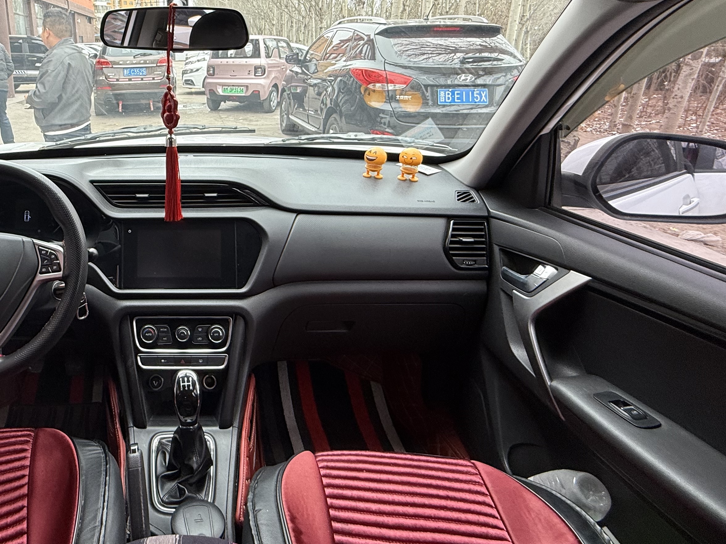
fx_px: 503
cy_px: 175
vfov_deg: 55.5
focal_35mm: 24
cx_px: 183
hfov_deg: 67.1
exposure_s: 1/99
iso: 80
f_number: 2.2
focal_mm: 2.22
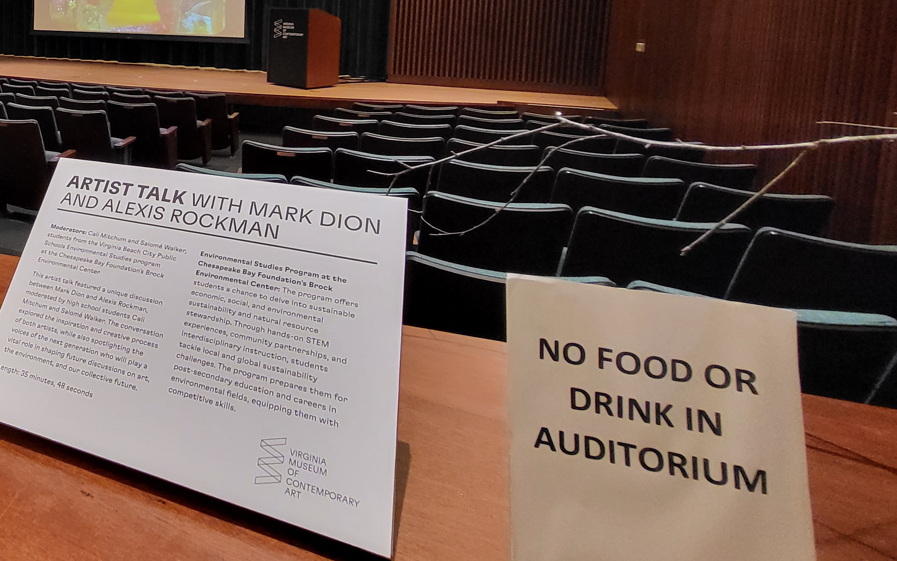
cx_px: 53
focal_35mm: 26
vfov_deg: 43.7
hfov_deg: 57.8
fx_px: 636
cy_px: 64
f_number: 2.2
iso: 400
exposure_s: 1/40
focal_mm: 1.74
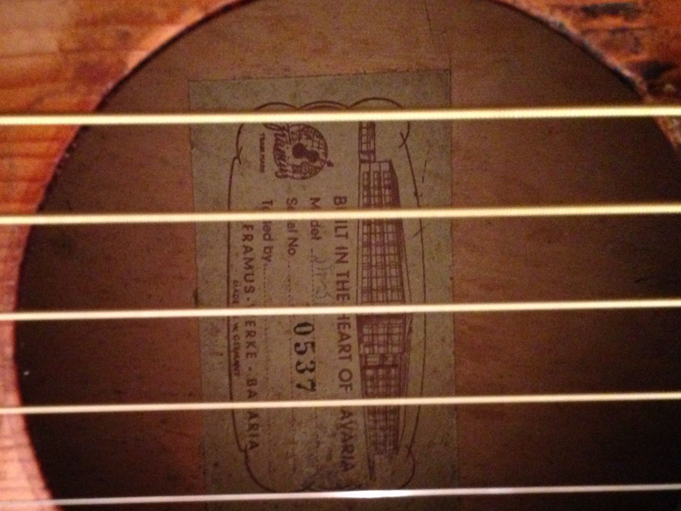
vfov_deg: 31.3
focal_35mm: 46
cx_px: 267
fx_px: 905
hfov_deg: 41.0
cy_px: 343
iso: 800
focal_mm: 4.12
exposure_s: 1/15
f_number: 2.4
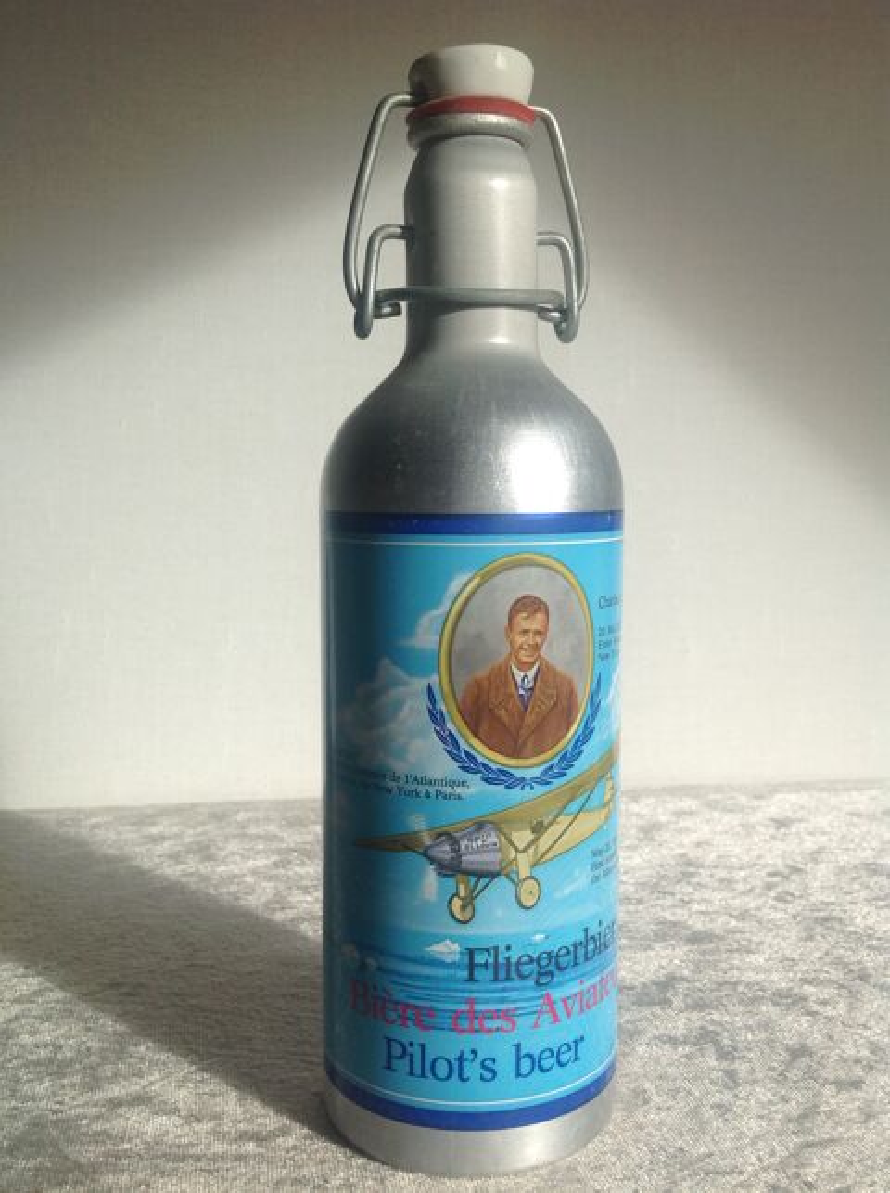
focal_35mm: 35
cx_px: 445
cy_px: 596
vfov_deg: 52.7
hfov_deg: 40.6
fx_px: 1203
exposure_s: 1/472
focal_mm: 4.28
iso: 50
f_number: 2.4
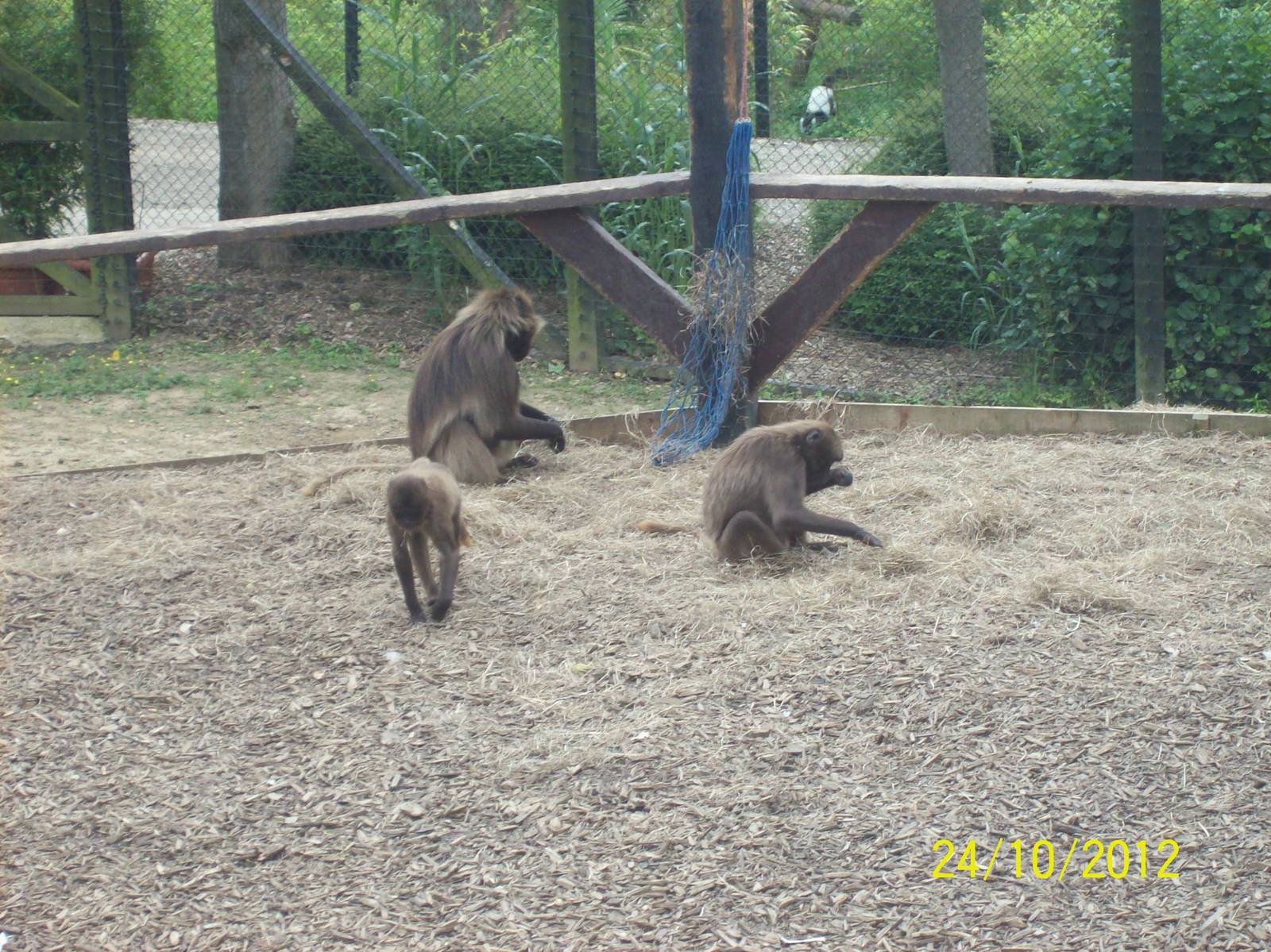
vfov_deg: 13.7
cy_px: 476
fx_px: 3964
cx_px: 636
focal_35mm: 108
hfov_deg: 18.2
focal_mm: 18
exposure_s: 1/72
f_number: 4.8
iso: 160
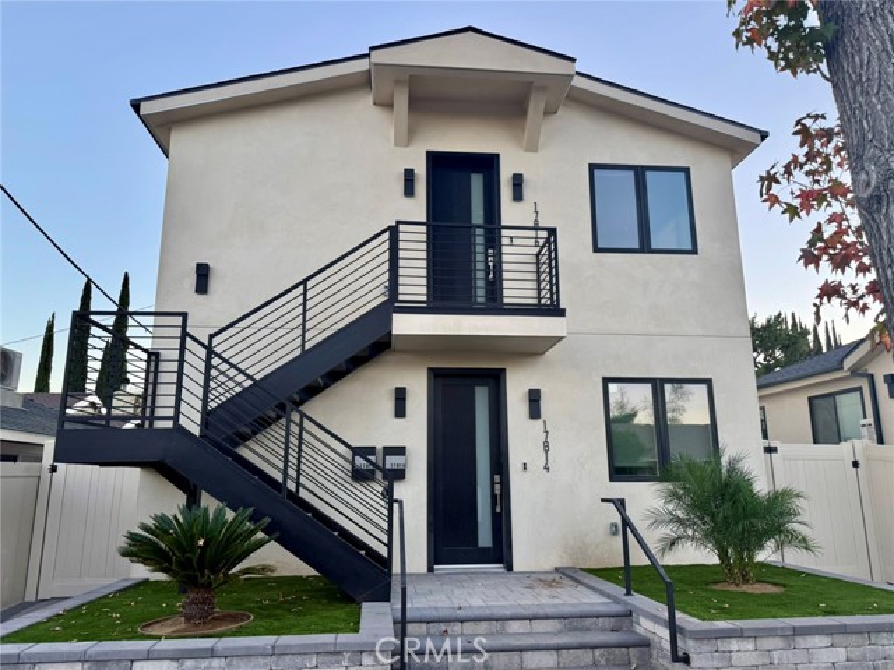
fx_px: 620
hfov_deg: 71.6
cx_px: 447
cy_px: 335
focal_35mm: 24
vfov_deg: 56.8
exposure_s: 1/243
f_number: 1.78
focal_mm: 6.76
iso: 100
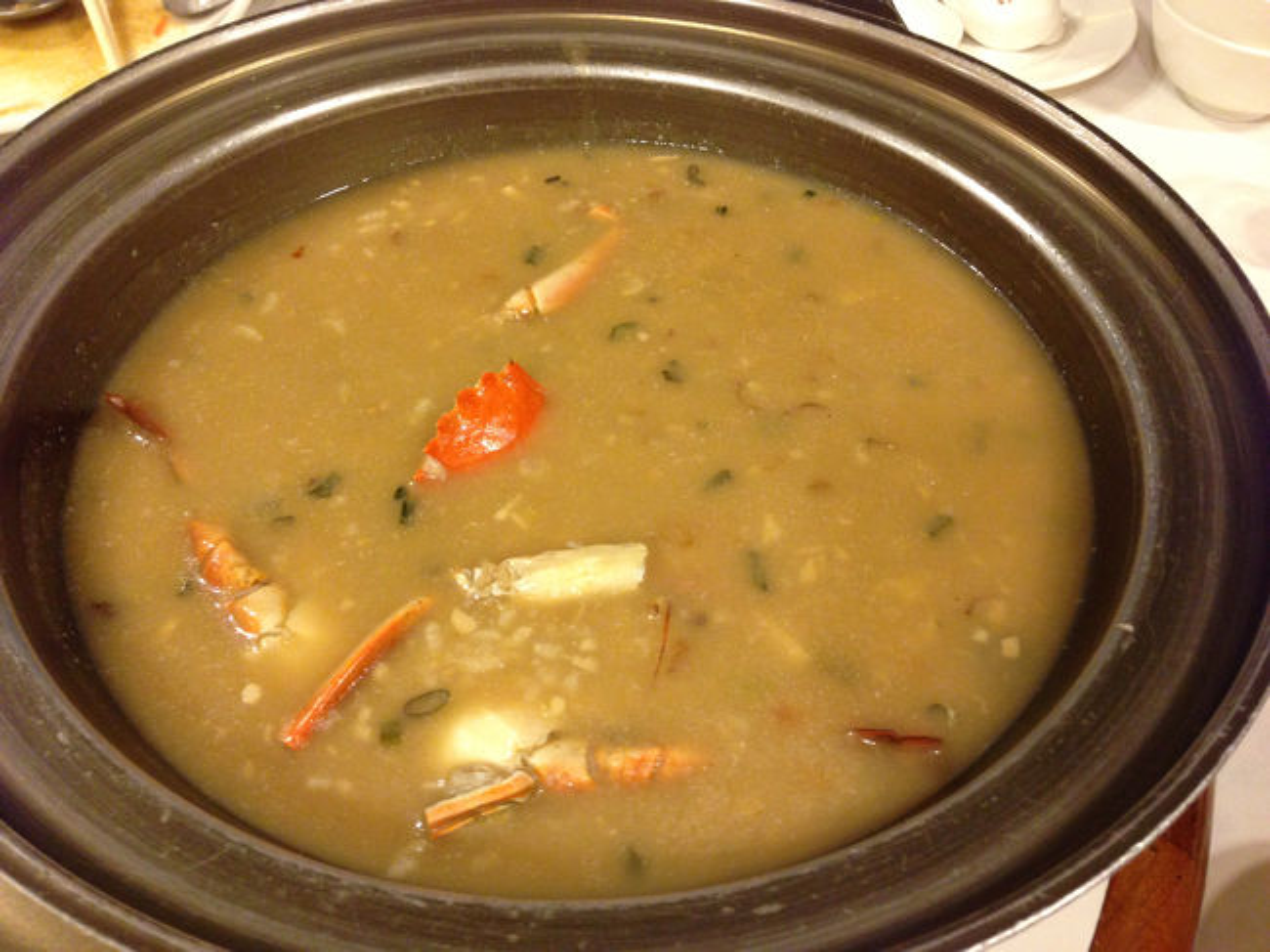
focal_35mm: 33
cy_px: 476
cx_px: 635
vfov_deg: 42.9
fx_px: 1210
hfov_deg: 55.4
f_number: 2.4
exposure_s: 1/20
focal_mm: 4.13
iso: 250
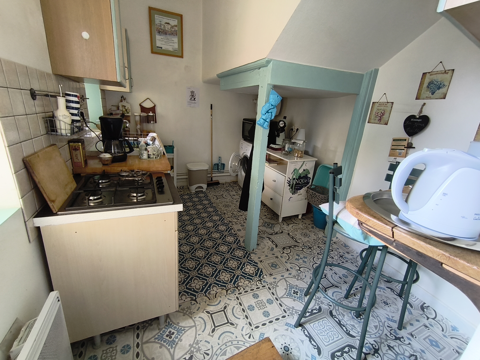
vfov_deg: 81.8
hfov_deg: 98.1
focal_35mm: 15
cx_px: 240
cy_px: 180
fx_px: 208
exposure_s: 1/100
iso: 100
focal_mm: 1.65
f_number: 2.2
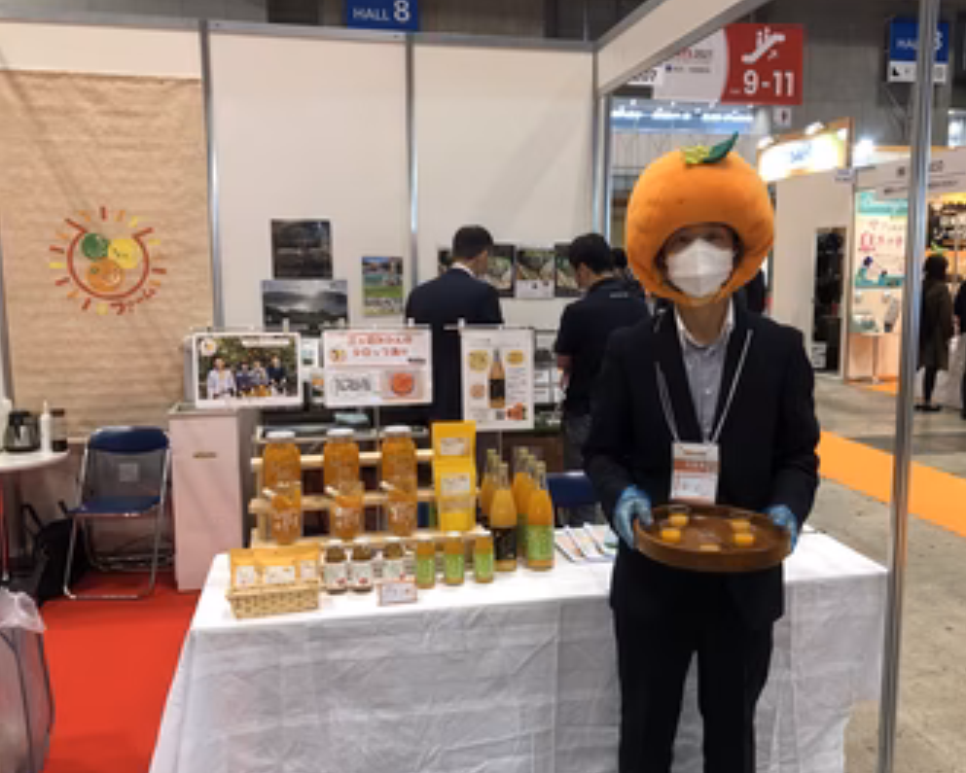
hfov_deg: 54.0
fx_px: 944
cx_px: 557
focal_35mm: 33
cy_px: 414
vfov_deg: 44.5
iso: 40
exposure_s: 1/20
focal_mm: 3.99
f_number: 1.8
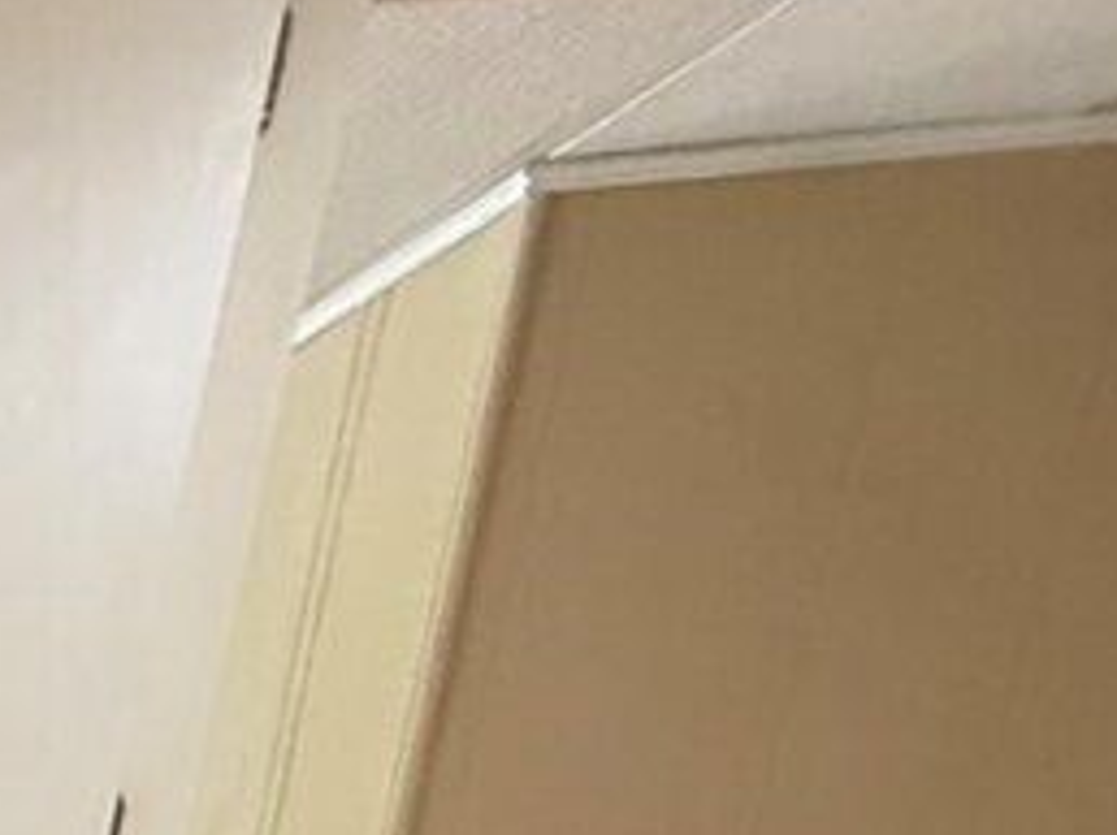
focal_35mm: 76
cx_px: -1784
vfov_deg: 15.8
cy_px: 1605
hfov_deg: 13.8
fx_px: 2450
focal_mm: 2.22
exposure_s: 1/82
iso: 320
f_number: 2.2
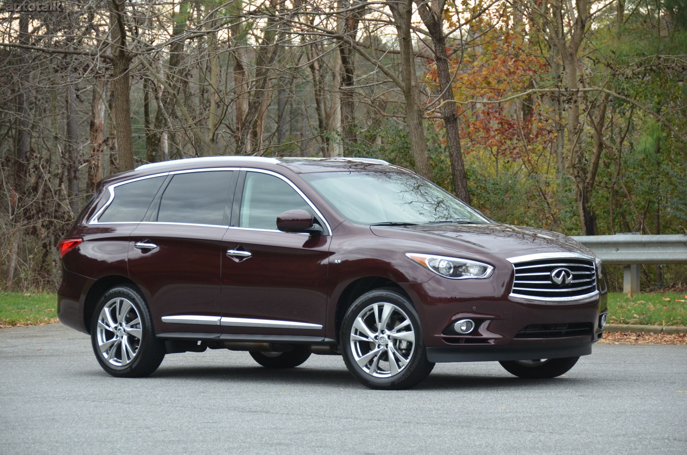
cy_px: 228
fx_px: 2714
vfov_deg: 9.6
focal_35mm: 142
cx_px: 344
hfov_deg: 14.4
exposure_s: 1/640
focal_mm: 95
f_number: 5.3
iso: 800
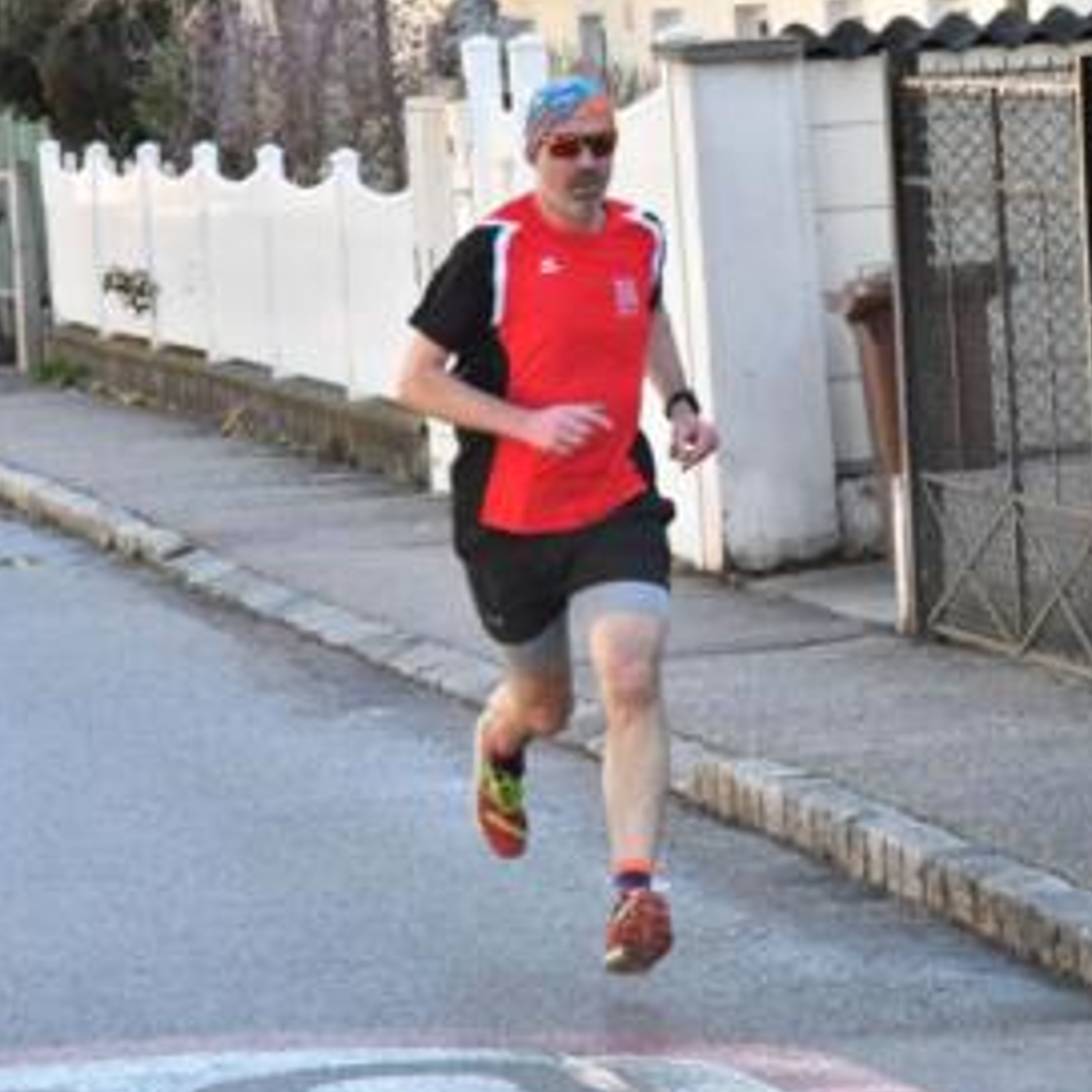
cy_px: 596
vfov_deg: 7.1
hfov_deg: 7.1
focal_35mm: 246
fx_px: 8772
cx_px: 839
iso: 2000
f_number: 11
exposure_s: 1/500
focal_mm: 105
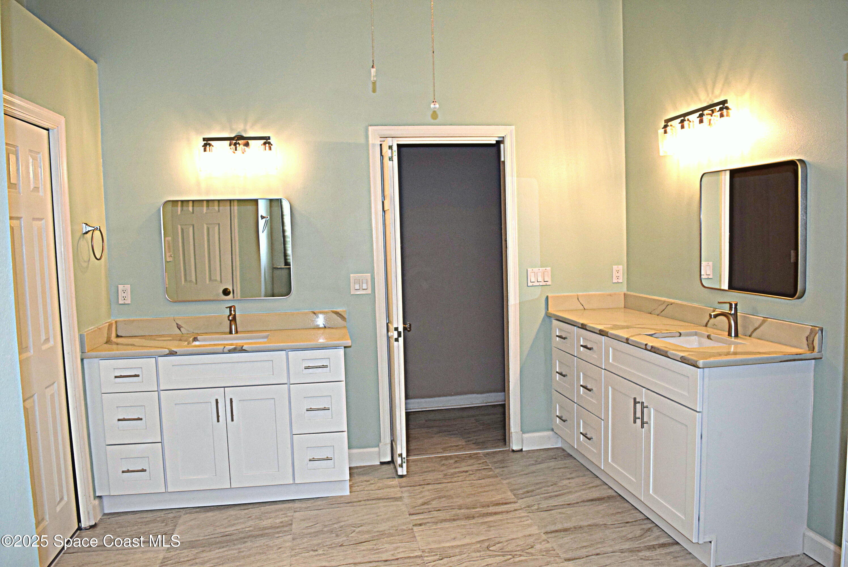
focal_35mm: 27
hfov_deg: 67.3
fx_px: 636
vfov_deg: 48.0
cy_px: 284
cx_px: 424
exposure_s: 1/200
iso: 640
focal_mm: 18
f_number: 5
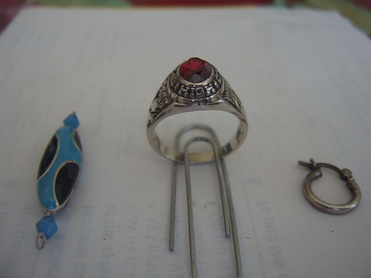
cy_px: 139
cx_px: 186
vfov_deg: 45.4
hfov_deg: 58.4
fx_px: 332
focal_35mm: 31
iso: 100
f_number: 2.7
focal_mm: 8.13
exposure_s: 1/114
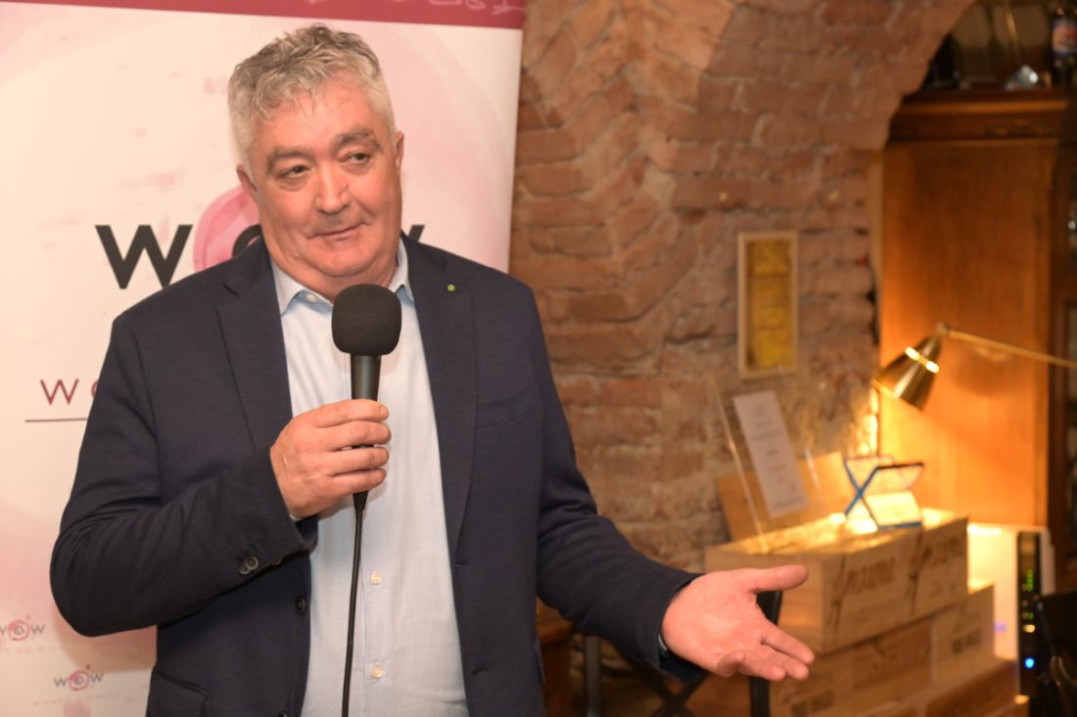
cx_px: 538
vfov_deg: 20.9
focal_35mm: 65
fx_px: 1944
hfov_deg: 31.0
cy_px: 358
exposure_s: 1/60
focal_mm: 65
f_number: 5.6
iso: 4000
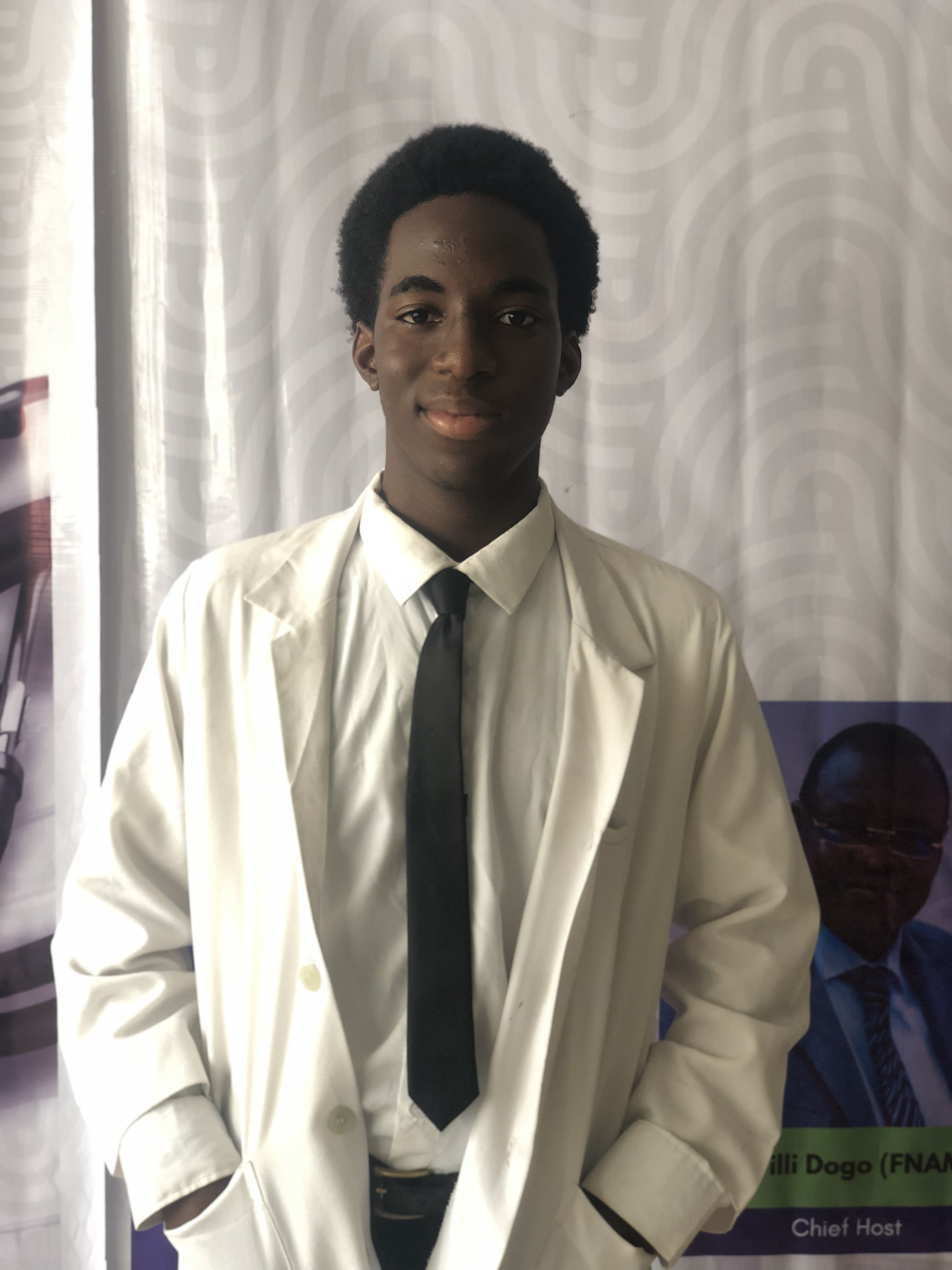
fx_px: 1907
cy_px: 635
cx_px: 476
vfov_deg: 36.8
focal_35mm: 52
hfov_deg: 28.0
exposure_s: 1/33
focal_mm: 6
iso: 80
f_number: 2.4
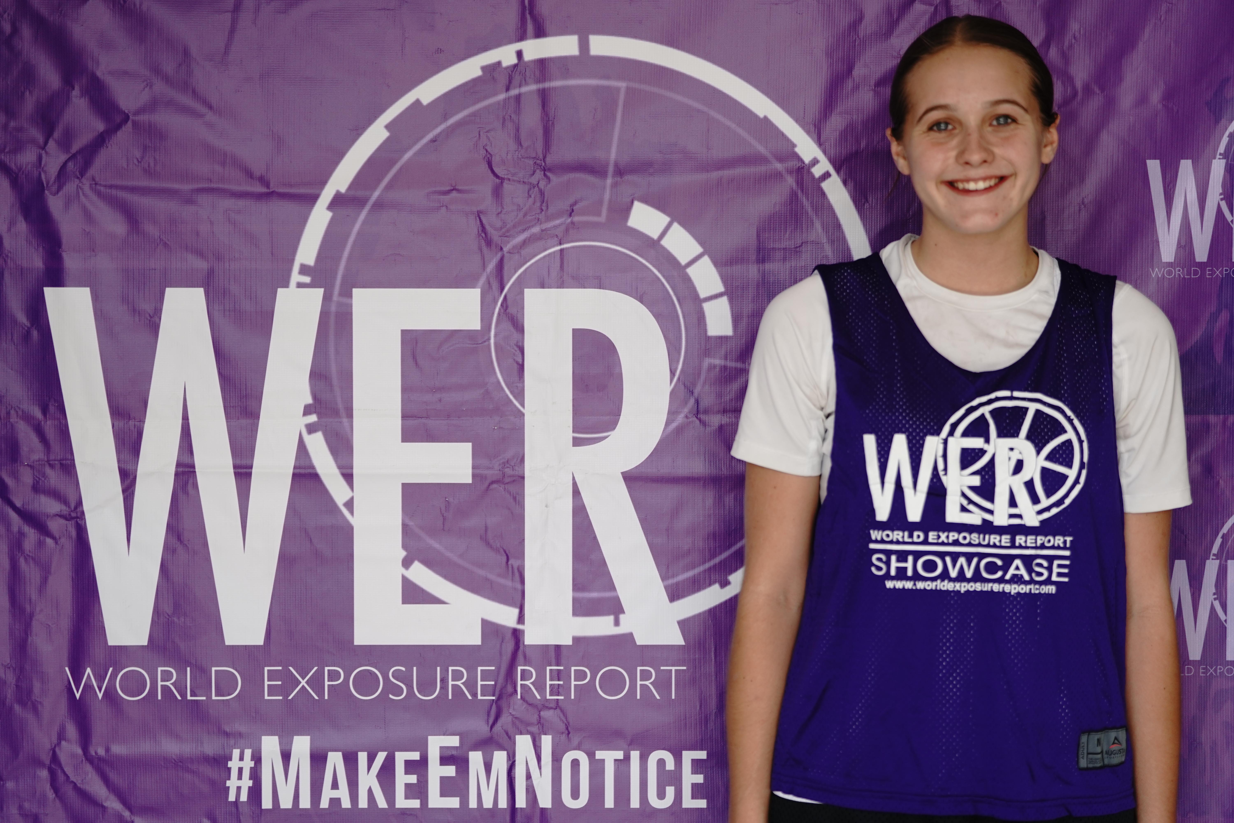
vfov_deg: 19.5
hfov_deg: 28.8
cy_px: 412
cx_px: 617
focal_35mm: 70
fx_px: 2399
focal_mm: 70
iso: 500
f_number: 2.8
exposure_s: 1/1000
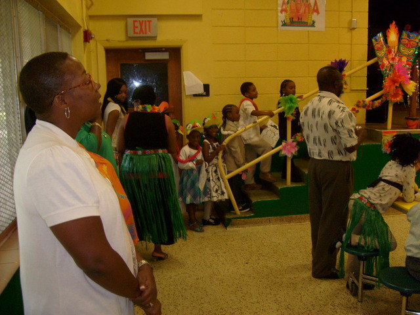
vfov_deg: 40.7
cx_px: 210
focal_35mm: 35
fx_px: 425
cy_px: 158
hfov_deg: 52.6
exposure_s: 1/45
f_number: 2.8
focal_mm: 5.8
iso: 100
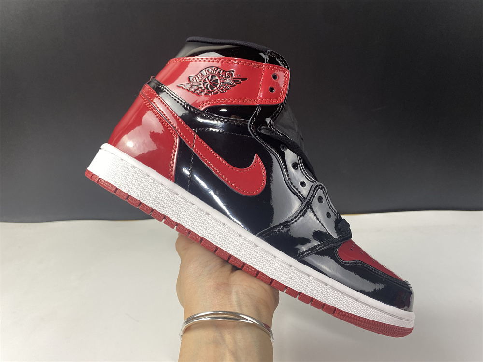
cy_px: 181
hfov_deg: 67.3
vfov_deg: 53.1
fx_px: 363
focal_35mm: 26
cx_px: 242
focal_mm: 4.25
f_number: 1.8
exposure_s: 1/100
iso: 80
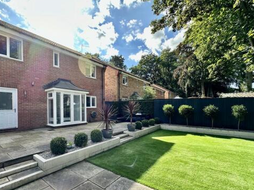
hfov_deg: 90.2
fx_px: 125
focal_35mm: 17
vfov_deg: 74.3
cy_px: 109
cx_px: 105
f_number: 2.2
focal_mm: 2.22
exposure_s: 1/449
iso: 40
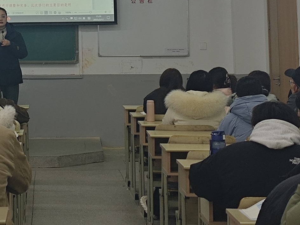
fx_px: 1049
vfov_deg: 11.9
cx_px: -37
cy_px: -68
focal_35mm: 121
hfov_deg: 15.8
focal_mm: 5.84
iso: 80
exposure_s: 1/100
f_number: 1.6
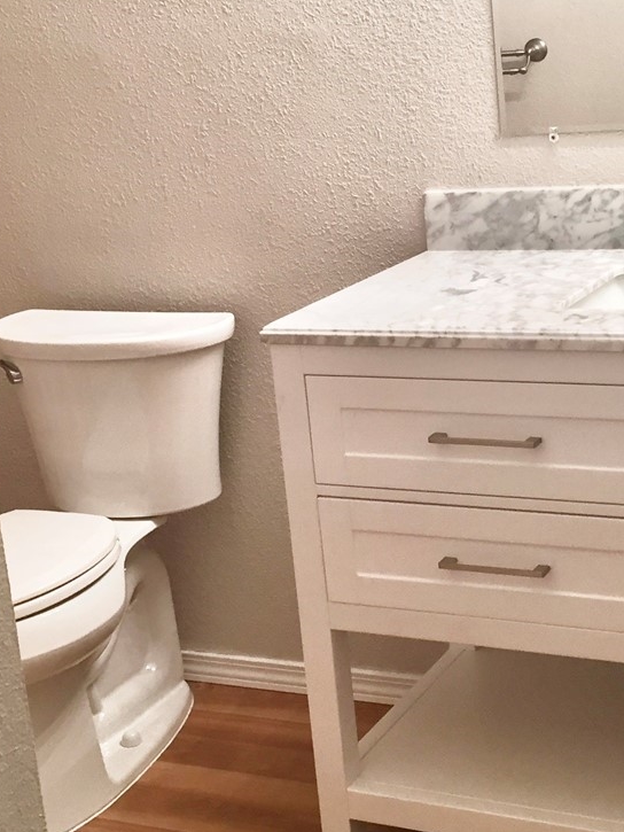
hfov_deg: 22.9
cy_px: 376
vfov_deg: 30.2
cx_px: 377
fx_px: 1538
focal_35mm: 64
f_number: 2.2
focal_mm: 4.15
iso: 64
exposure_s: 1/30
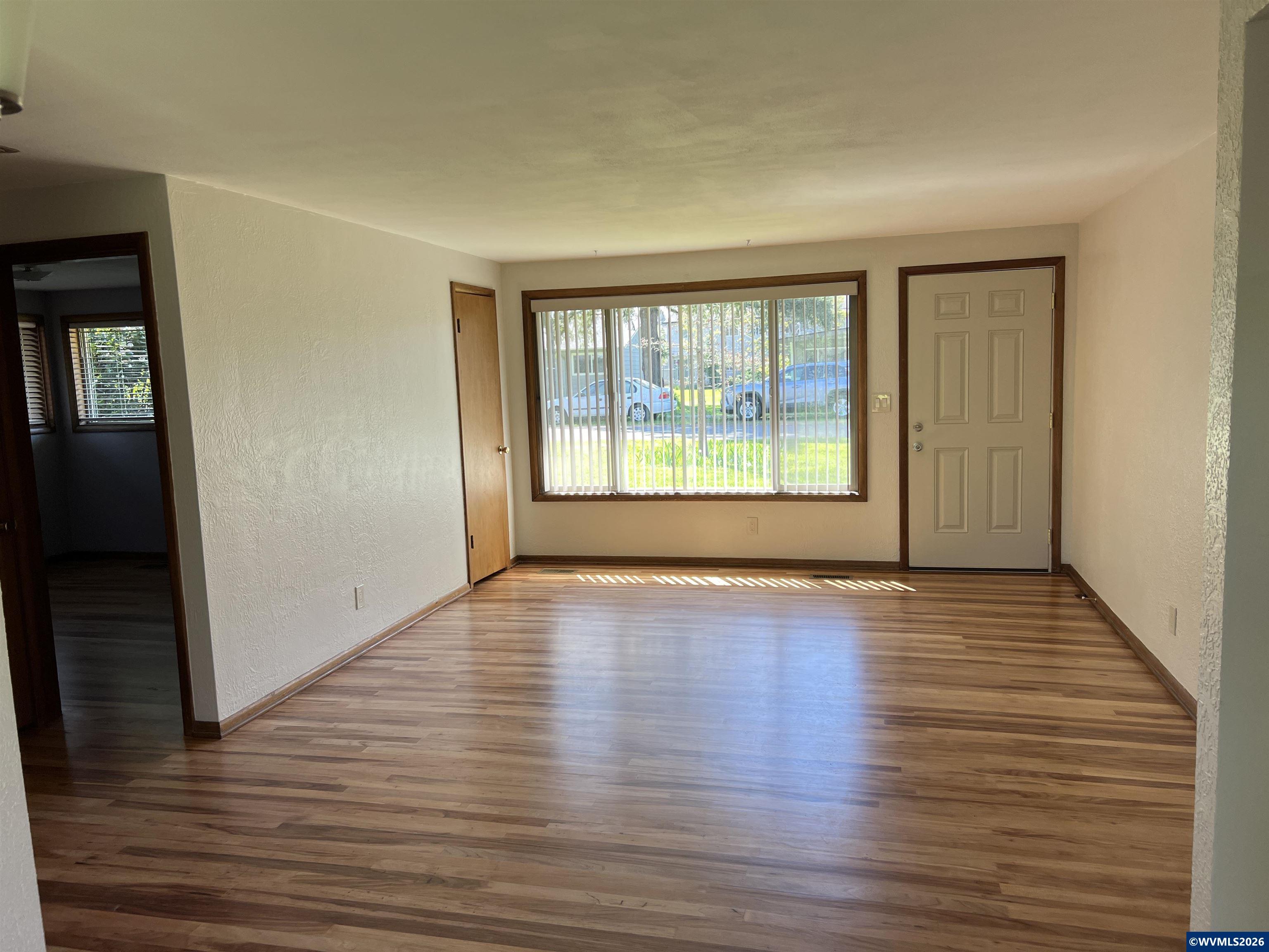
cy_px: 476
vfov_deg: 53.1
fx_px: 953
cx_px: 634
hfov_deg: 67.3
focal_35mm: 26
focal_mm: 5.7
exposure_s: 1/121
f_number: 1.5
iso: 40
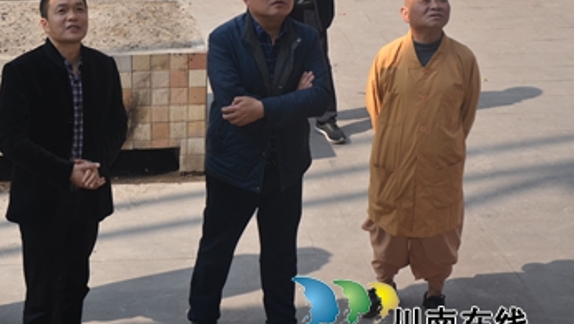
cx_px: 173
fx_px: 1172
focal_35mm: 77
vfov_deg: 15.7
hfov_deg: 27.3
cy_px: 115
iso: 100
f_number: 6.3
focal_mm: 34
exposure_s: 1/250
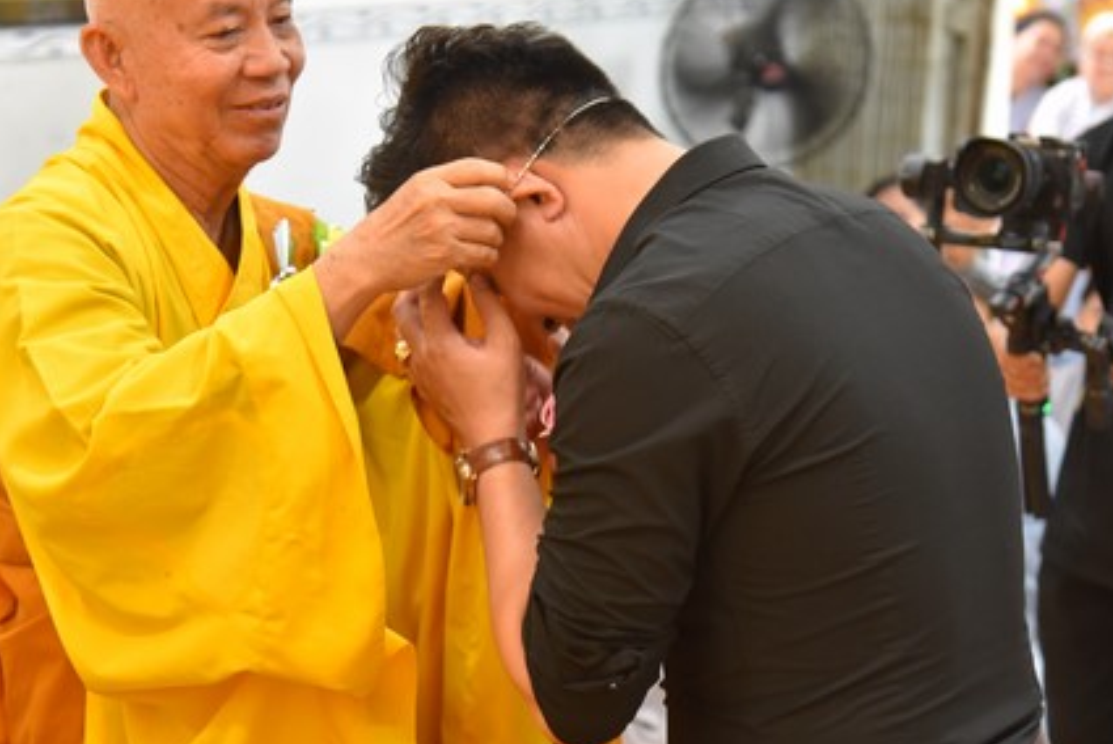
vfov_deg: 13.6
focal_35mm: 101
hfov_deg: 20.2
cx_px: 597
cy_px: 278
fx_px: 3125
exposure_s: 1/125
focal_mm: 66
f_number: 4
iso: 2000
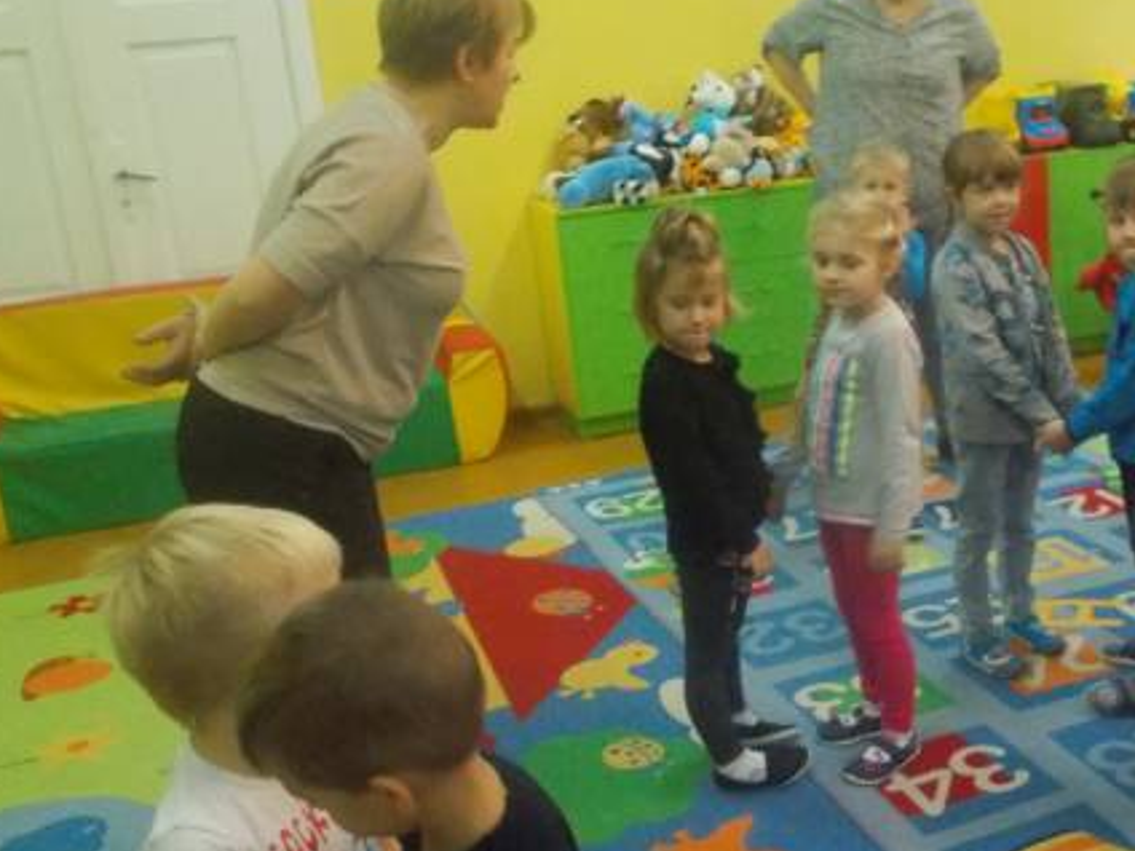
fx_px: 1508
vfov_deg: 31.5
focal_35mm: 46
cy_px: 470
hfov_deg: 40.1
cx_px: 857
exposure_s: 1/50
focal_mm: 4.6
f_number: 3.2
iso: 800
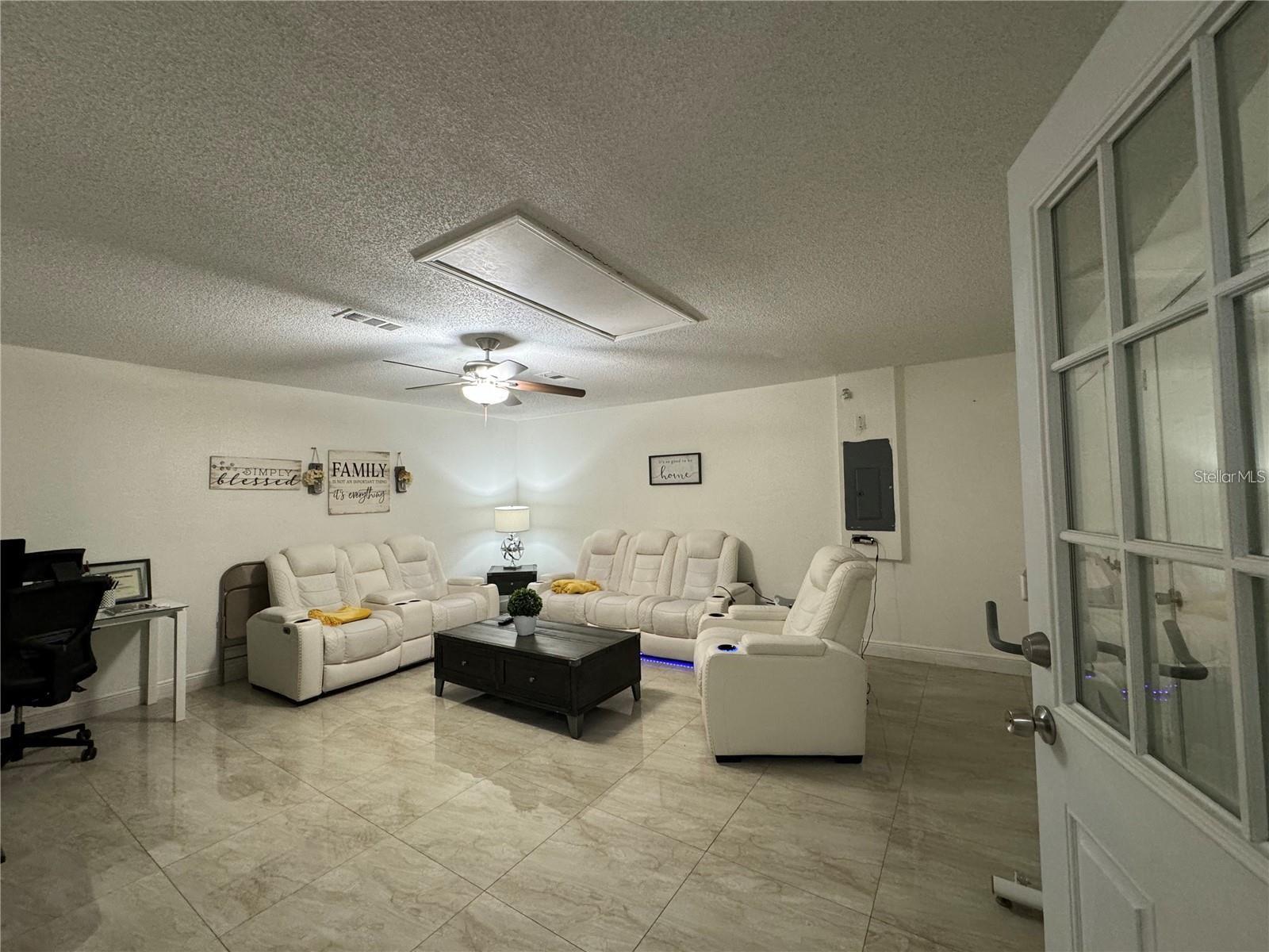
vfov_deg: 85.7
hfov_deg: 102.1
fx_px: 513
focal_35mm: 14
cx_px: 634
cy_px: 476
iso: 250
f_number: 2.2
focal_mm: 2.22
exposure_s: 1/60
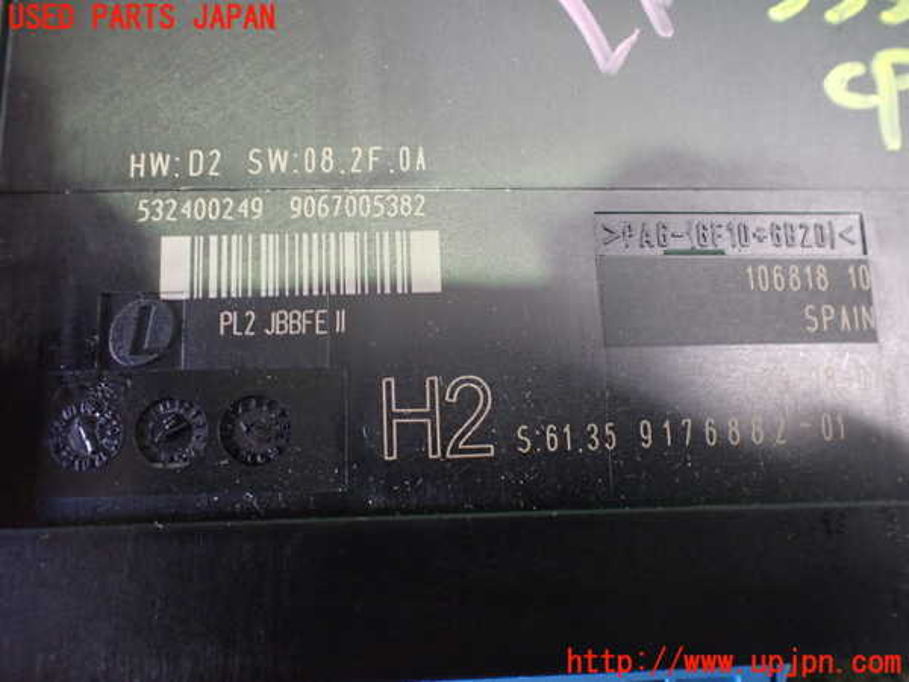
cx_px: 454
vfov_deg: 46.8
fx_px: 788
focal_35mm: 30
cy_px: 341
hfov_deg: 60.0
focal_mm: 5.4
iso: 1000
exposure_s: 1/30
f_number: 2.3
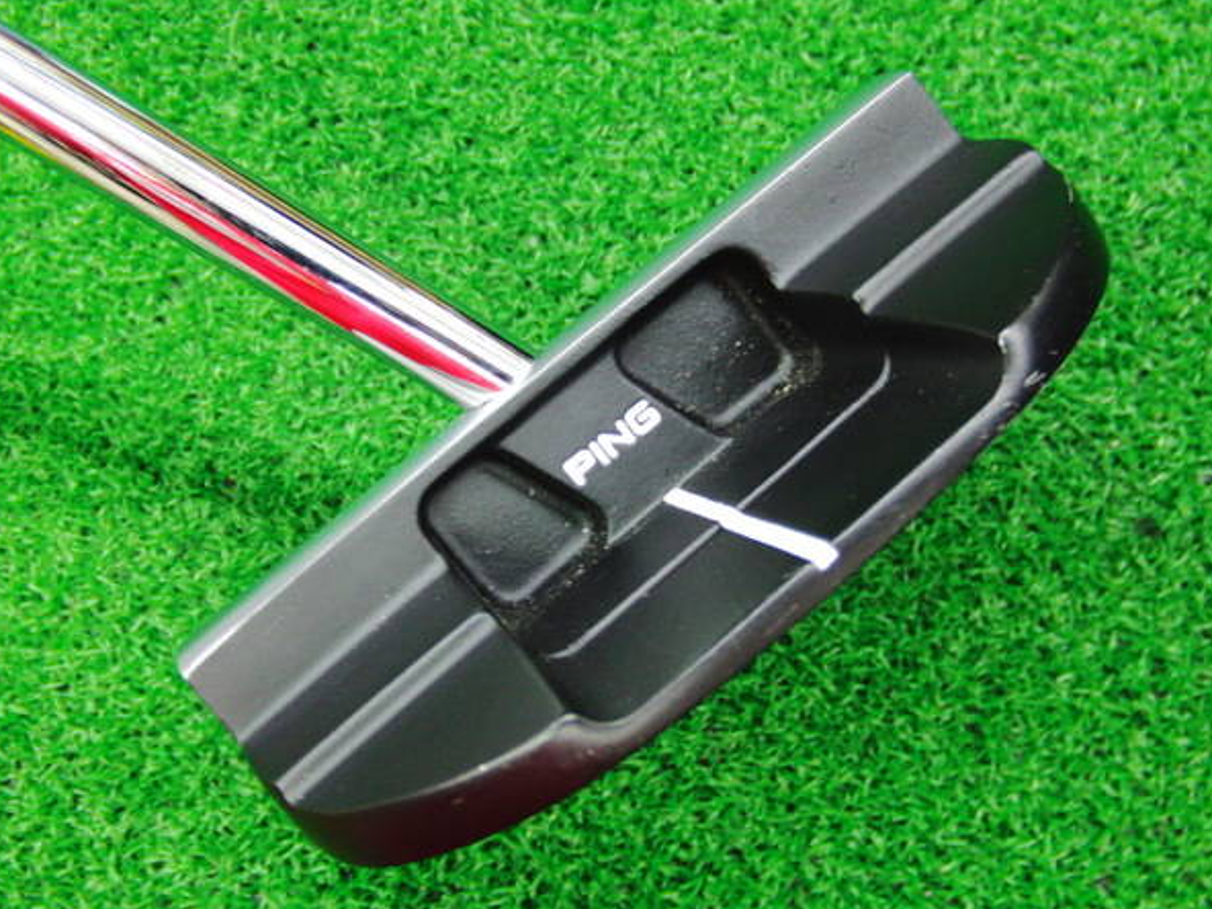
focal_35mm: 40
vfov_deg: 36.0
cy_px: 452
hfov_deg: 46.8
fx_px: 1401
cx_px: 598
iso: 400
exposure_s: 1/20
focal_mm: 6.42
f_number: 3.6
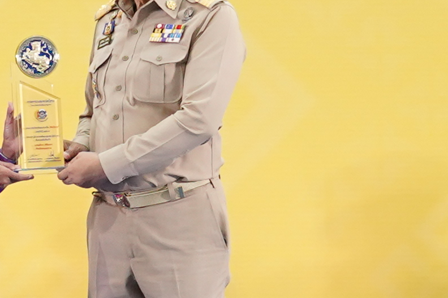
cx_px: 37
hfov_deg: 6.5
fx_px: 3957
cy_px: -79
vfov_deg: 4.3
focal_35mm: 318
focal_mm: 42
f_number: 5.6
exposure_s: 1/160
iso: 2000
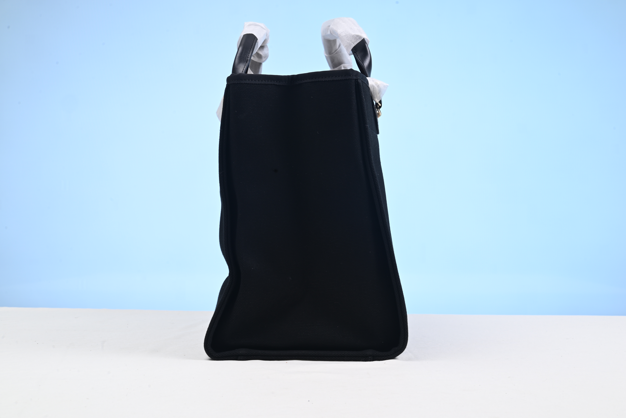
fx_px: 696
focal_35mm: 40
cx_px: 313
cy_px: 209
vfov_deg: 33.4
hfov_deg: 48.4
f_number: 16
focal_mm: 40
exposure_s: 1/2
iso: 100
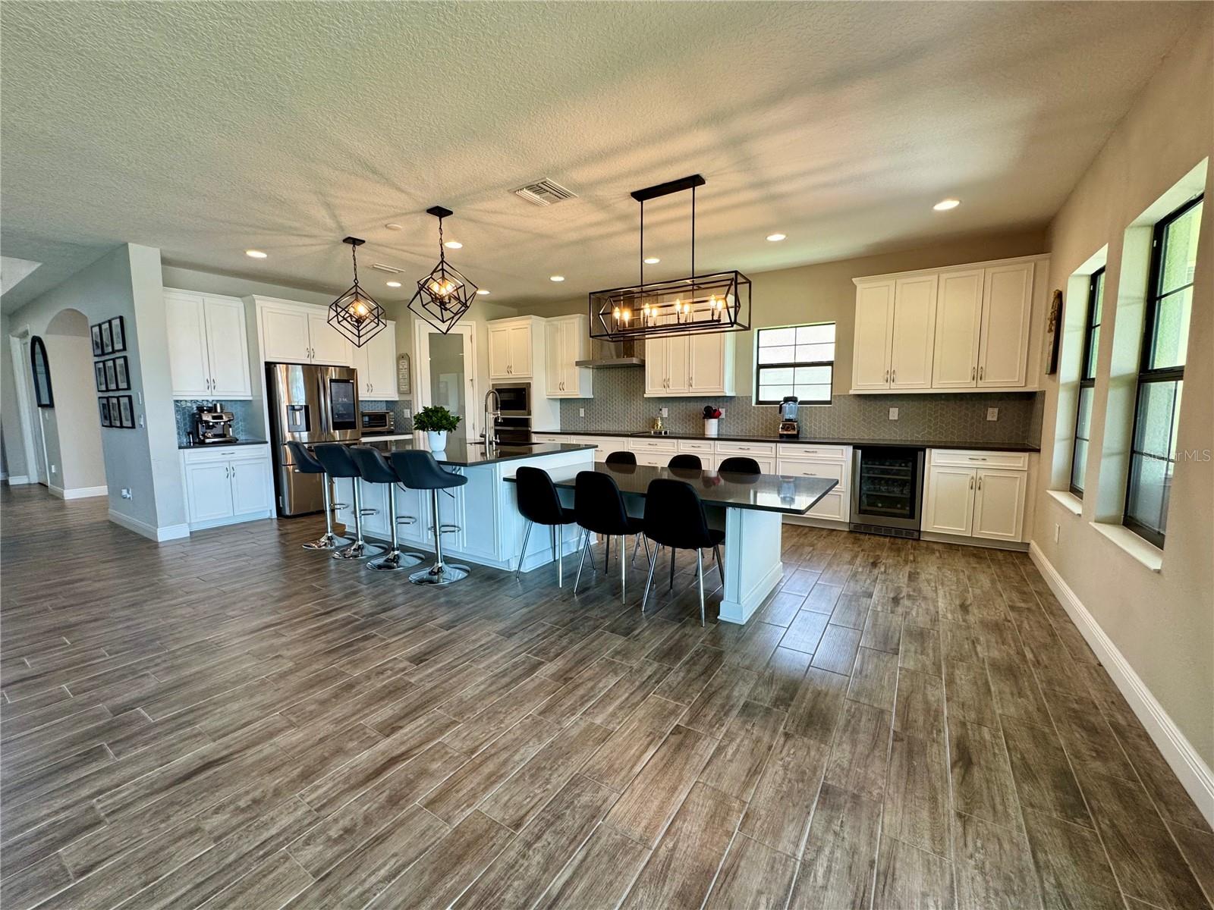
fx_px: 491
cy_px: 455
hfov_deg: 102.1
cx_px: 607
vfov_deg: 85.7
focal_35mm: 14
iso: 160
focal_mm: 2.22
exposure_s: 1/120
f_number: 2.2
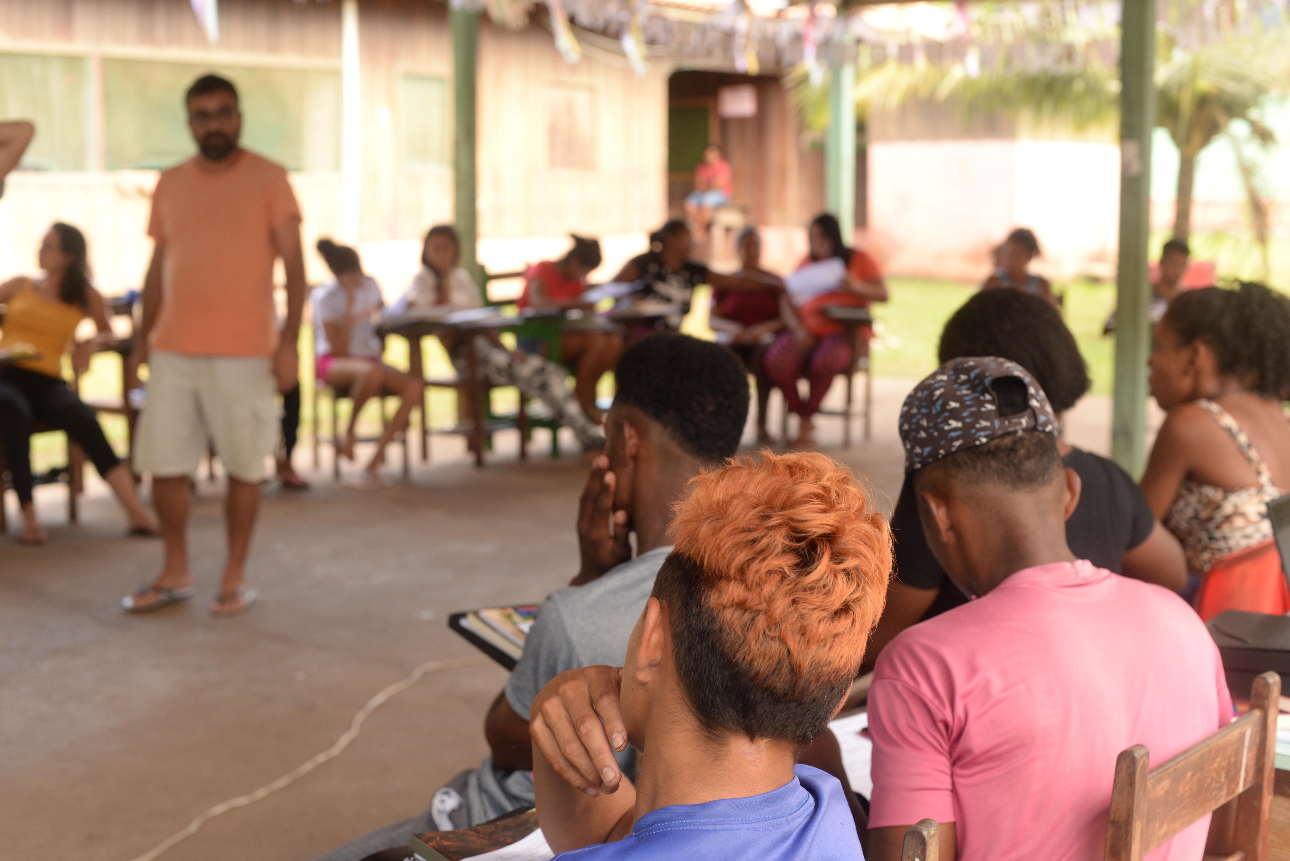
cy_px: 430
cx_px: 645
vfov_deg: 27.0
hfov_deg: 39.6
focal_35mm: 50
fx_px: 1792
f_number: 5
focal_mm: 50
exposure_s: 1/125
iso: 800
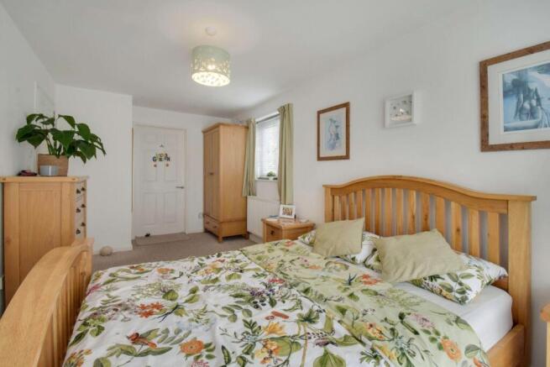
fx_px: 229
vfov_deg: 77.4
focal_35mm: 15
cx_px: 275
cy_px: 184
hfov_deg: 100.4
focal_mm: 10
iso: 640
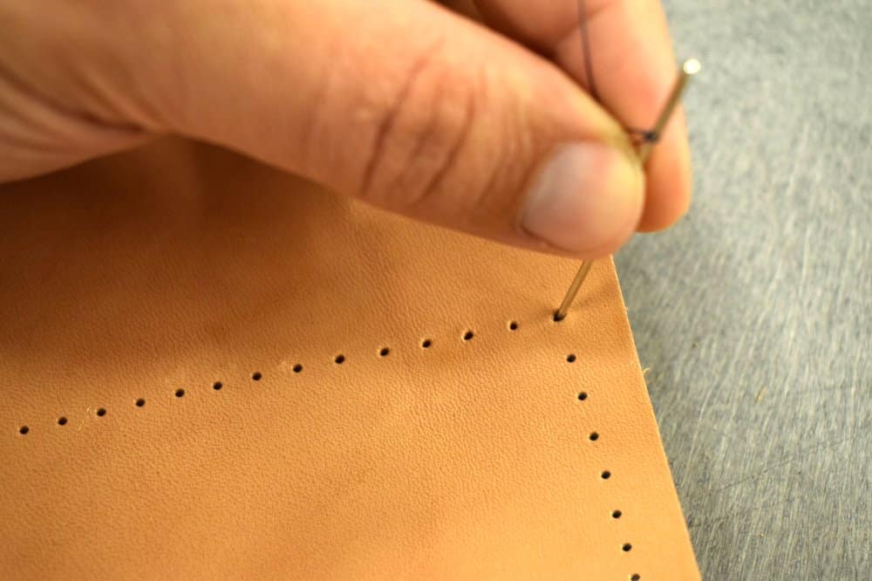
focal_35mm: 40
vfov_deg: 33.0
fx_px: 981
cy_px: 290
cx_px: 436
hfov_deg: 47.9
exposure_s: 1/80
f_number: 5.6
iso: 800
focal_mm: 27
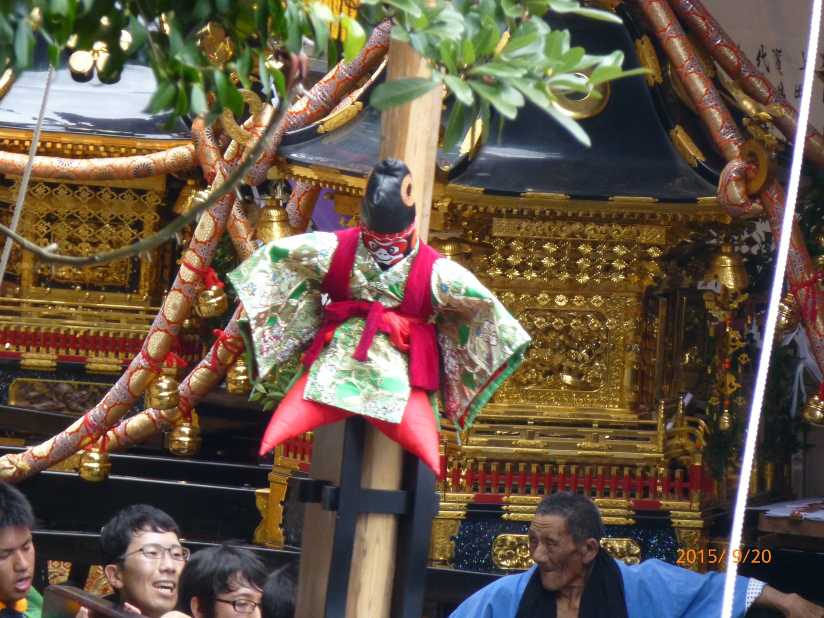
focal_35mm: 480
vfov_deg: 3.1
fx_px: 11426
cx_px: 412
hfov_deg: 4.1
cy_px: 309
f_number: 6.4
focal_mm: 86
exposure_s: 1/125
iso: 400
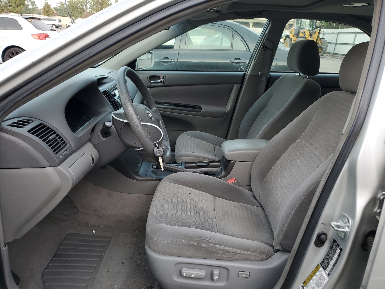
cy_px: 144
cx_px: 192
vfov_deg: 53.1
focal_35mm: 26
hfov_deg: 67.3
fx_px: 289
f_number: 1.5
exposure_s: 1/222
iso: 50
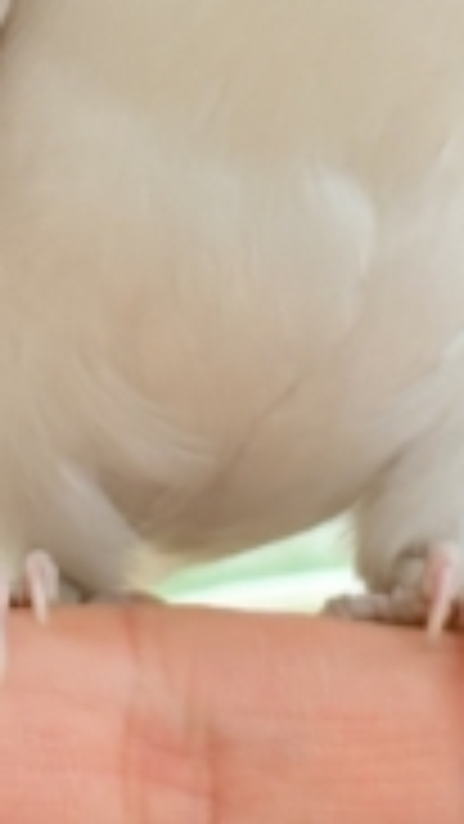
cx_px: 374
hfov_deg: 6.1
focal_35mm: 198
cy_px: 135
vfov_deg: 10.8
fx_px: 4329
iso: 100
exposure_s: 1/100
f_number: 1.6
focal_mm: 5.96
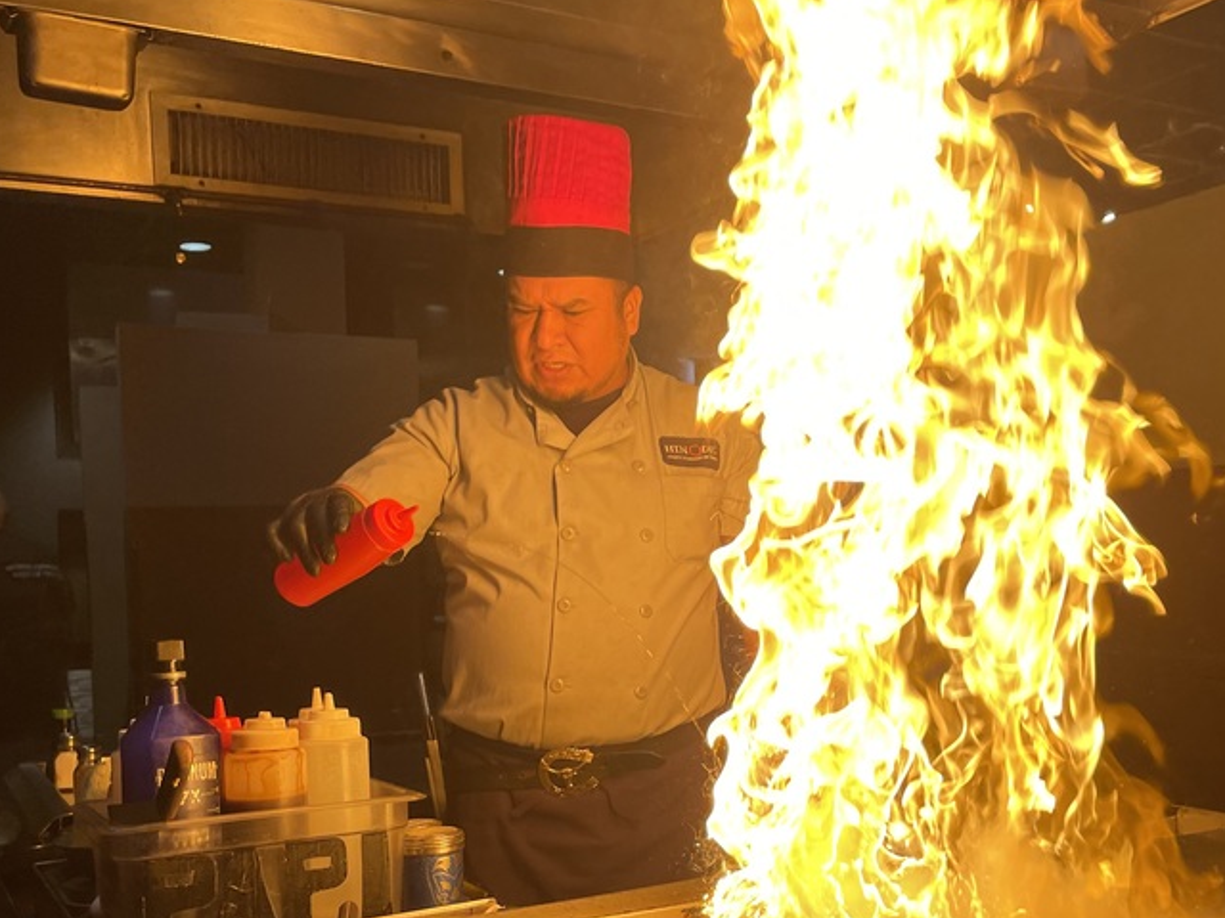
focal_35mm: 40
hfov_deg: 45.7
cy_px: 618
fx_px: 1416
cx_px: 863
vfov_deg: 35.6
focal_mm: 5.1
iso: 50
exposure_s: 1/121
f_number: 1.6
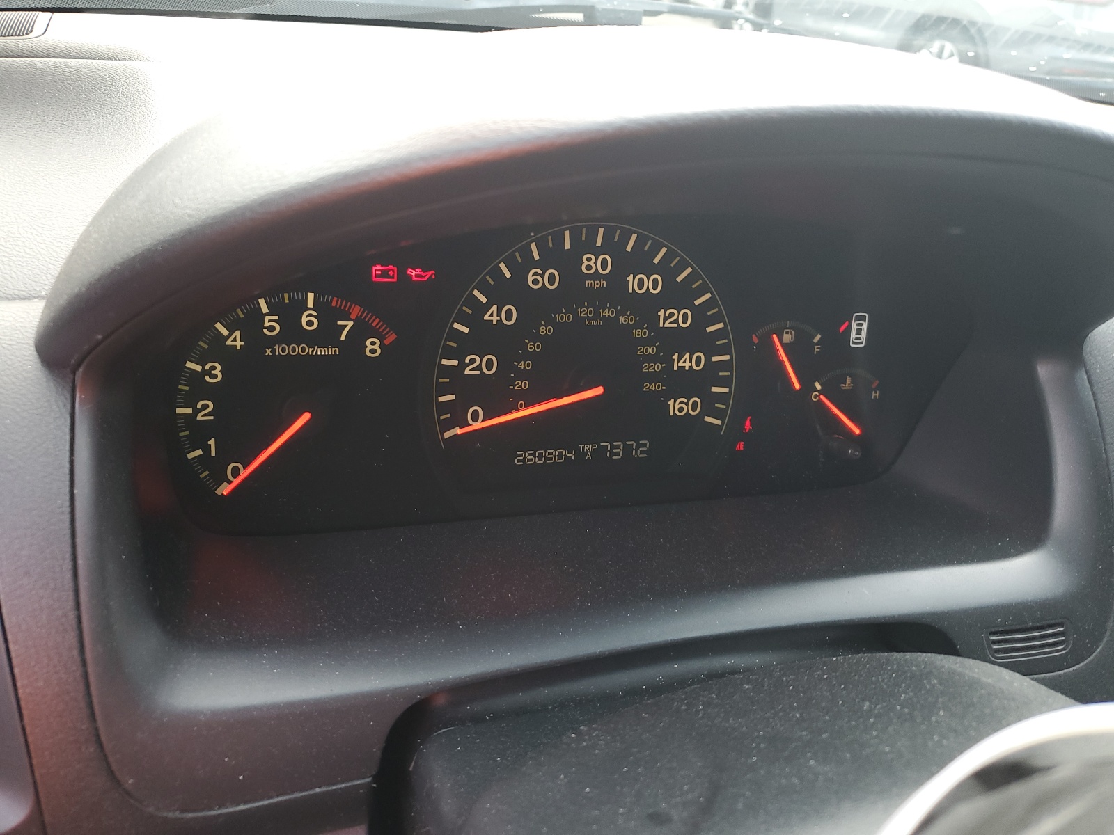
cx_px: 557
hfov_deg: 67.3
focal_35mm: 26
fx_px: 837
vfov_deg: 53.1
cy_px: 418
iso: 62
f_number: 1.5
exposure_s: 1/60.2
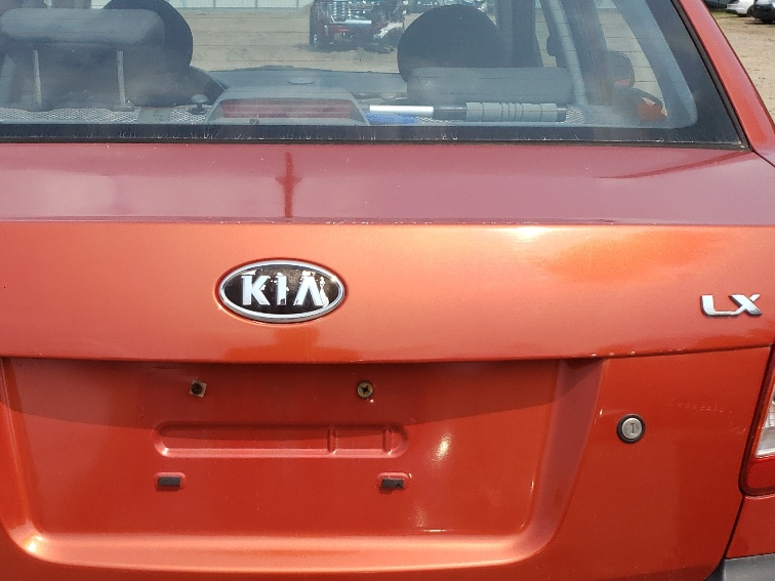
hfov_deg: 34.8
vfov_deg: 26.4
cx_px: 300
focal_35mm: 55
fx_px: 1231
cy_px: 392
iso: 50
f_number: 1.5
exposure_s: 1/3333
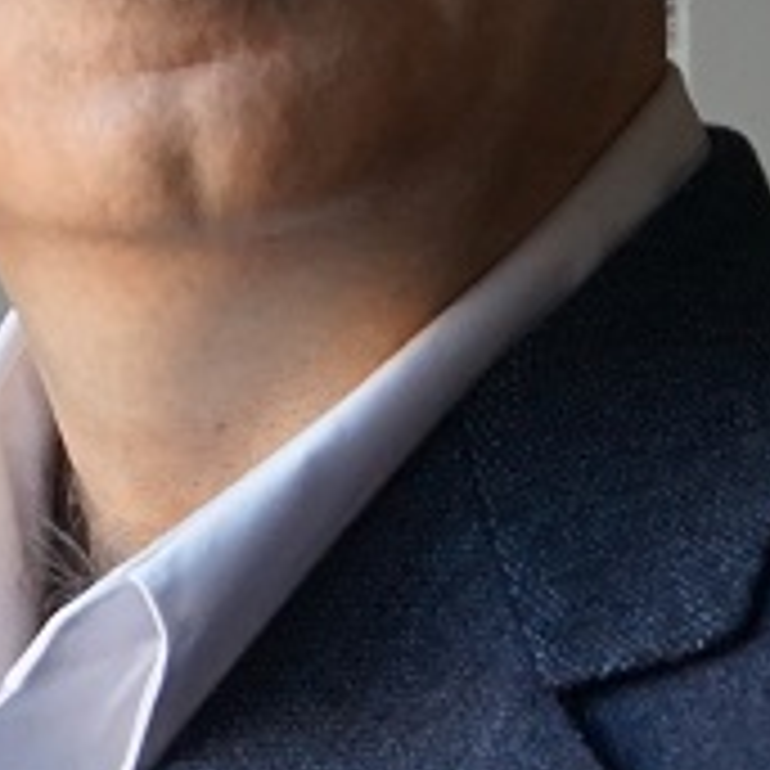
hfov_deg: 6.5
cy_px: 765
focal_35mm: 269
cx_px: 254
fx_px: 6770
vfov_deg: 6.5
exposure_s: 1/160
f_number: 4
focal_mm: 22
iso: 500
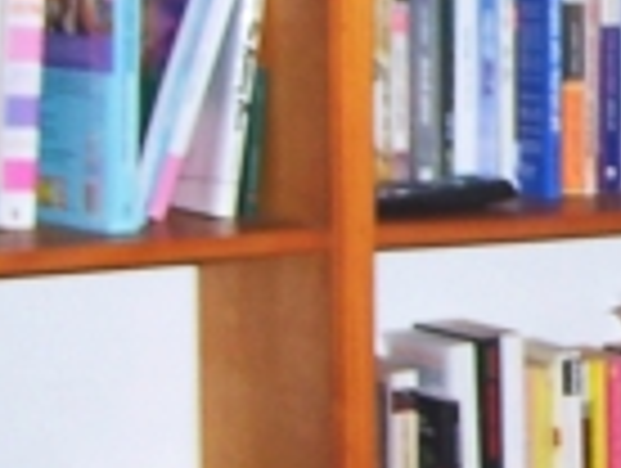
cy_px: 40
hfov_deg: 10.6
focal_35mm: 176
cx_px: 1076
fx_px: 3163
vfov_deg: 8.4
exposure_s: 1/60
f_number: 2.8
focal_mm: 6.3
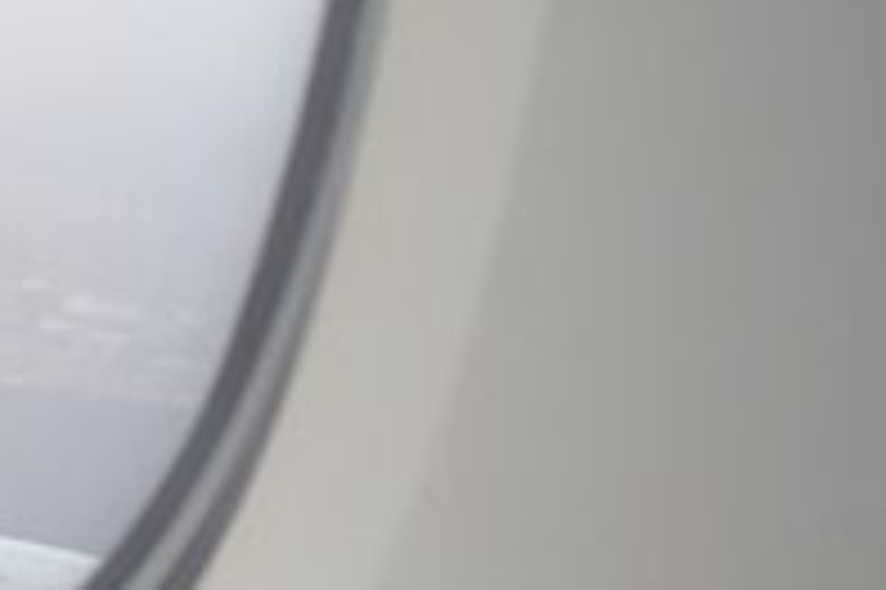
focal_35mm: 130
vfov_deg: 10.2
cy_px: -313
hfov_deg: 13.7
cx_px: -805
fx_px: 3197
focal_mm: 6.81
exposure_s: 1/275
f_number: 1.85
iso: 211
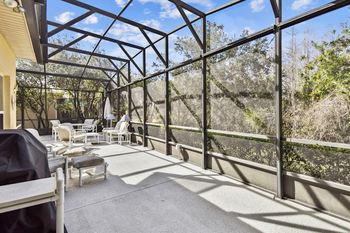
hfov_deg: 96.6
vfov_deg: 73.7
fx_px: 155
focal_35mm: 16
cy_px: 111
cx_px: 186
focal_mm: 10
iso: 100
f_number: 7.1
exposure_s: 1/320
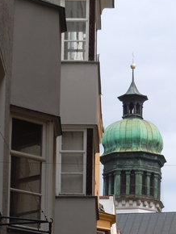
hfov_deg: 7.0
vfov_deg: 9.3
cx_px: 120
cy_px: 218
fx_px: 1428
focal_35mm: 211
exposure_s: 1/320
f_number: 5.4
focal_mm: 18.3
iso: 100
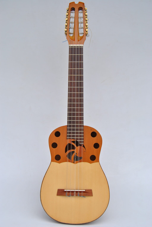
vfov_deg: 38.8
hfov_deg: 26.6
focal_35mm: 51
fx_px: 322
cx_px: 76
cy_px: 114
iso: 100
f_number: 8
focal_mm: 34
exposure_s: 1/250
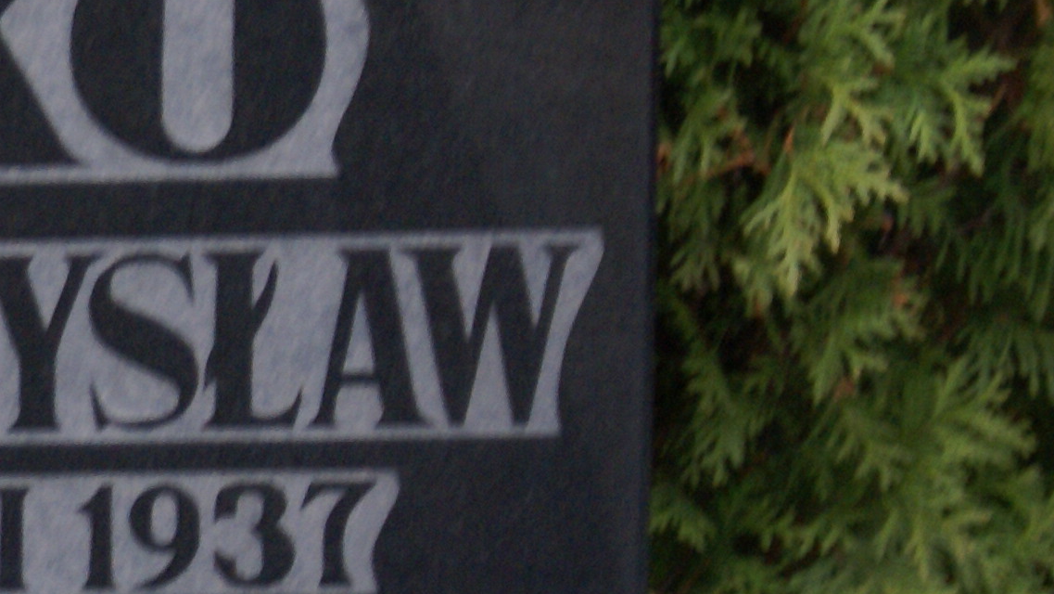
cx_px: -371
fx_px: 10482
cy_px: 69
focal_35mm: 375
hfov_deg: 5.7
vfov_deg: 3.2
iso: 400
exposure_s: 1/40
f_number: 5.6
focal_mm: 70
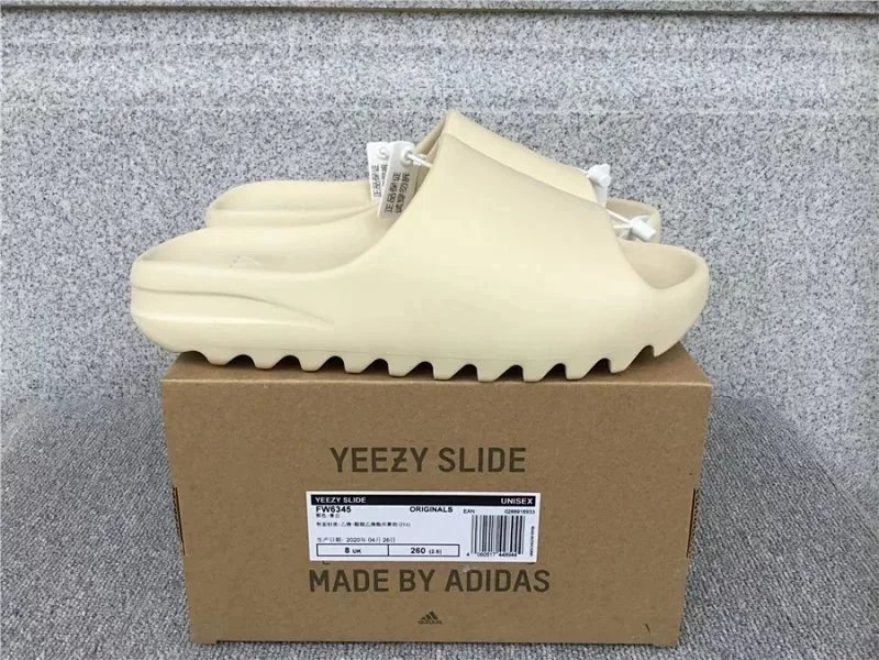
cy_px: 330
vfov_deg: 45.4
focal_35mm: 31
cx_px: 440
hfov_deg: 58.4
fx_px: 787
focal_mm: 3.3
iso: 25
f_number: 2.4
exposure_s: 1/390
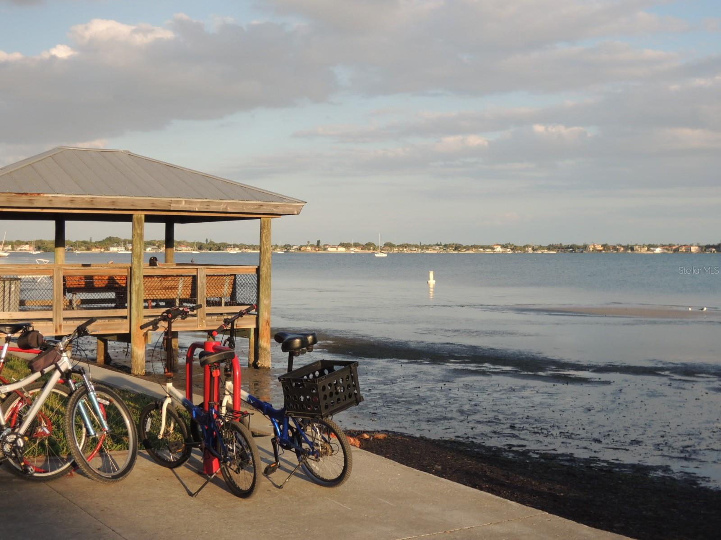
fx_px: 1041
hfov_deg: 38.2
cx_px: 360
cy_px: 270
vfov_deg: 29.1
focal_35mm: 50
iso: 100
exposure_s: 1/400
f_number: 3.7
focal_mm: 9
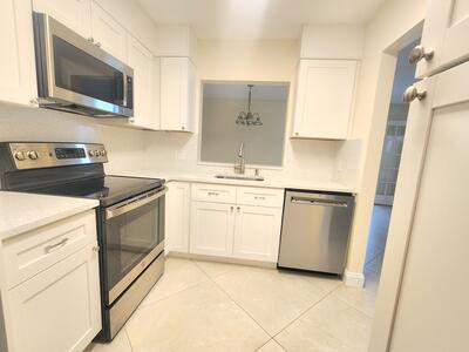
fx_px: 176
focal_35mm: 13
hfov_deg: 106.2
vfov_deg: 89.9
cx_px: 234
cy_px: 176
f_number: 2.2
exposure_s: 1/60.2
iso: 160
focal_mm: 2.2
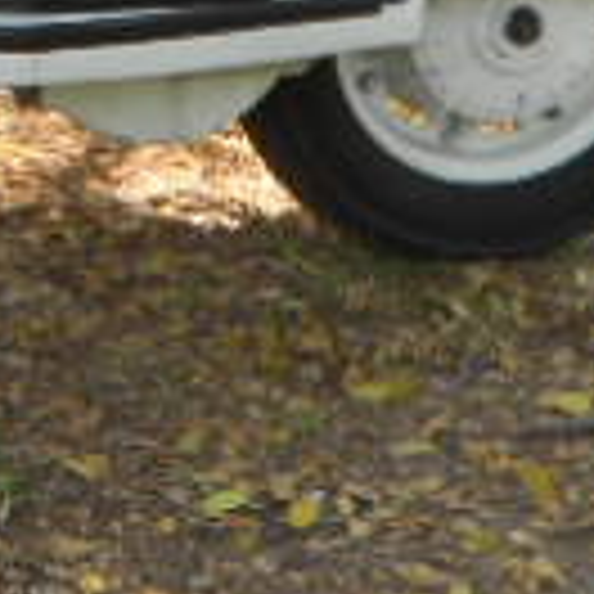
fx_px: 4659
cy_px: -374
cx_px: -274
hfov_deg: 7.2
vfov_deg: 7.1
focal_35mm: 240
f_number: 4.9
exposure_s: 1/80
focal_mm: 10.3
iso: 80
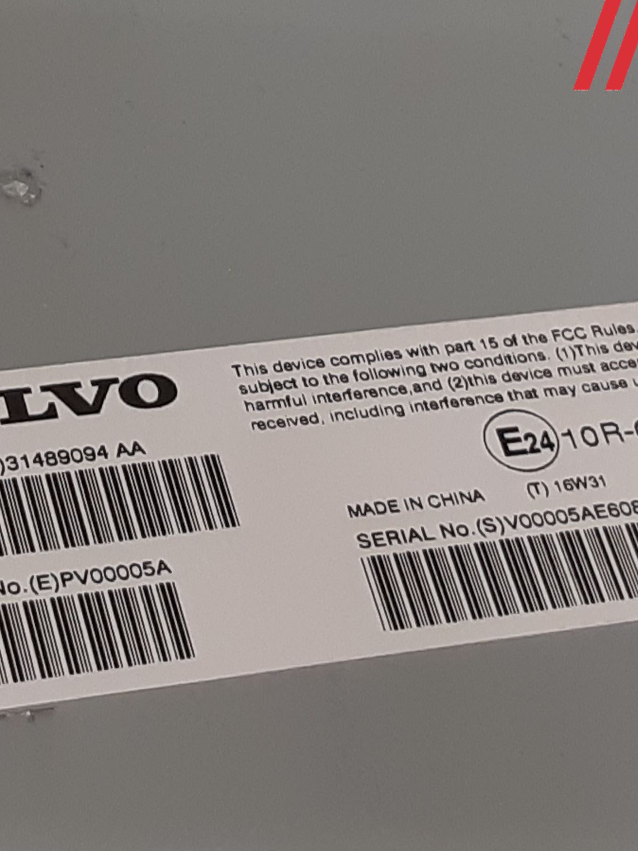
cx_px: 344
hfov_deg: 40.7
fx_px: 860
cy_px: 425
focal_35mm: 35
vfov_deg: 52.6
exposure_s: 1/50
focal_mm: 3.93
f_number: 1.7
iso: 125
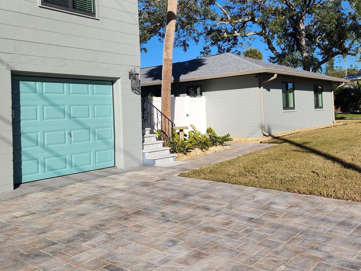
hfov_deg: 53.8
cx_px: 204
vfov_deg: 41.5
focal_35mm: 34
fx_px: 355
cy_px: 103
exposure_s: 1/1714
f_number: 1.8
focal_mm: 6.4
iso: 12
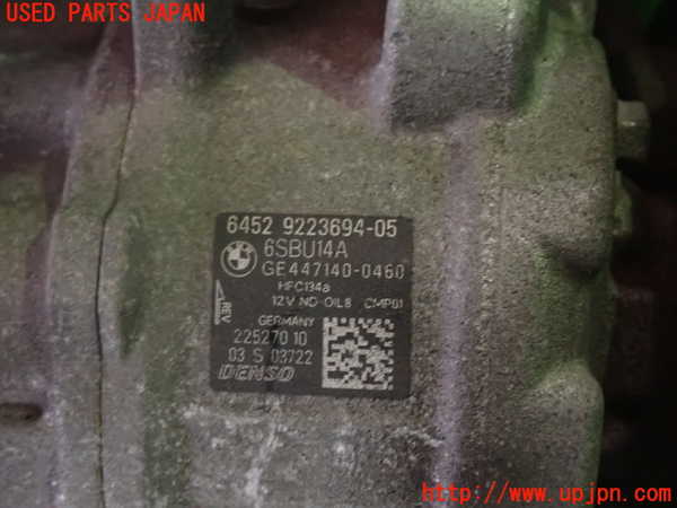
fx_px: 978
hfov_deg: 38.2
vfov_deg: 29.1
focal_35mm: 50
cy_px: 254
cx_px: 338
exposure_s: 1/13
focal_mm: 9.01
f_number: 3.2
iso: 1250
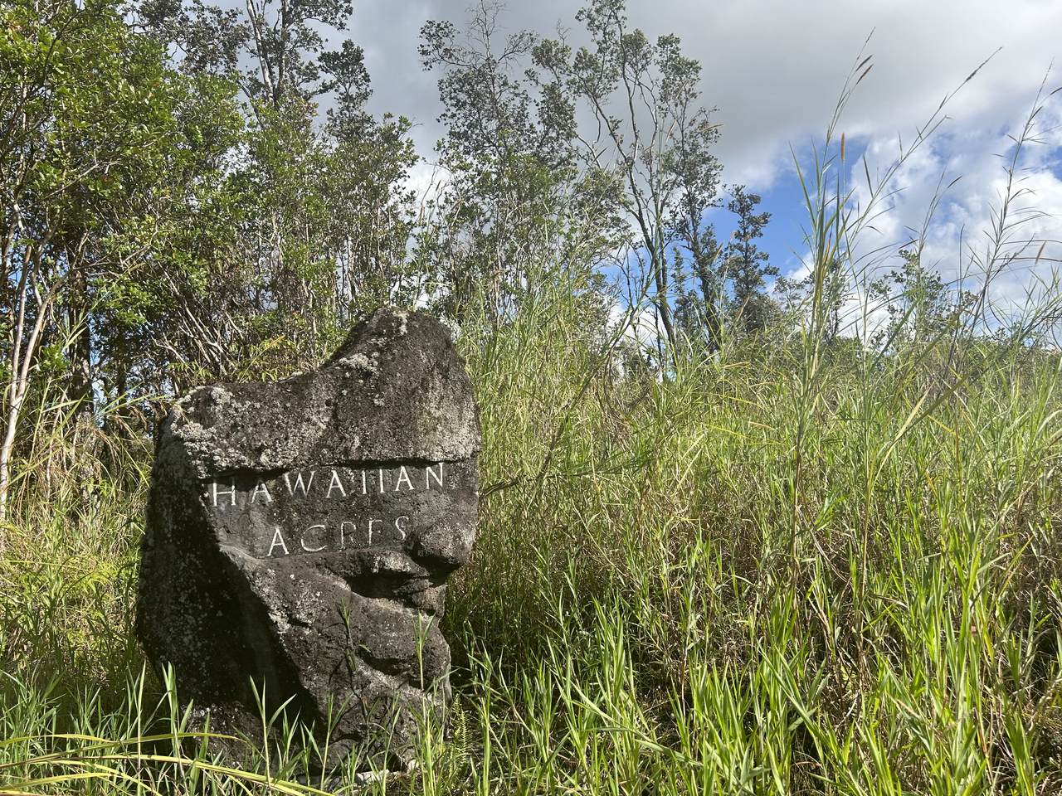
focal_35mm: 26
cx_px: 531
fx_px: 798
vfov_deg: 53.1
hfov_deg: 67.3
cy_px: 398
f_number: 1.5
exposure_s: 1/2762
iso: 50
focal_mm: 5.7
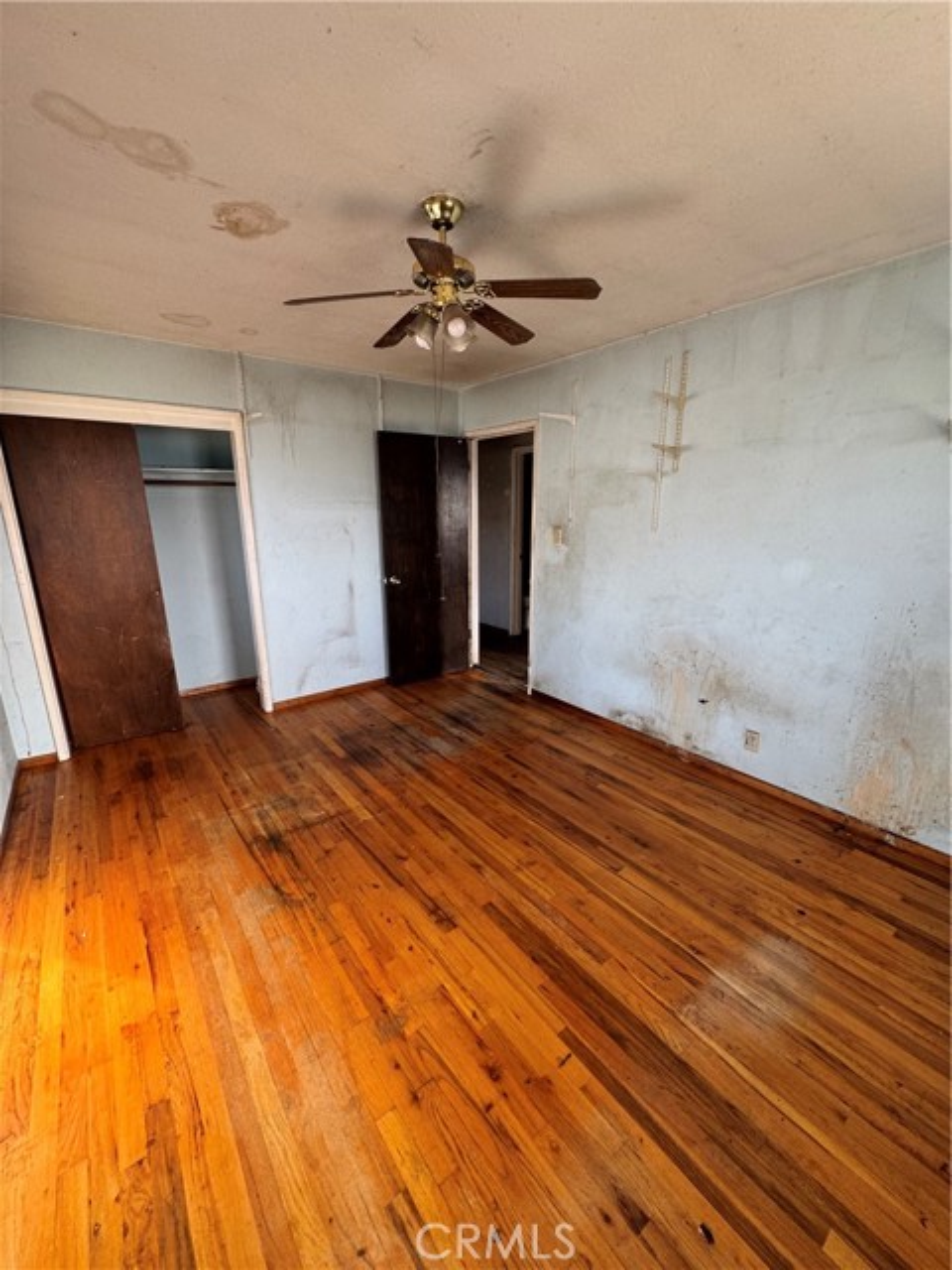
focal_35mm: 14
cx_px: 476
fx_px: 513
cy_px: 635
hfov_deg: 85.7
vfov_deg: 102.1
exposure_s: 1/99
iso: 125
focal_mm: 2.22
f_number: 2.2
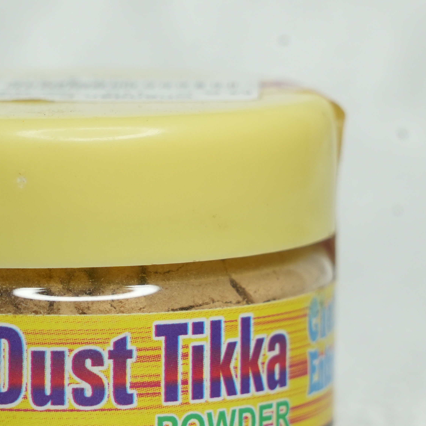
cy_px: 202
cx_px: 91
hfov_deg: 6.4
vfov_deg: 6.4
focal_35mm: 274
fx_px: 3815
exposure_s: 1/125
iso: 1000
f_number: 9
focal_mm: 105
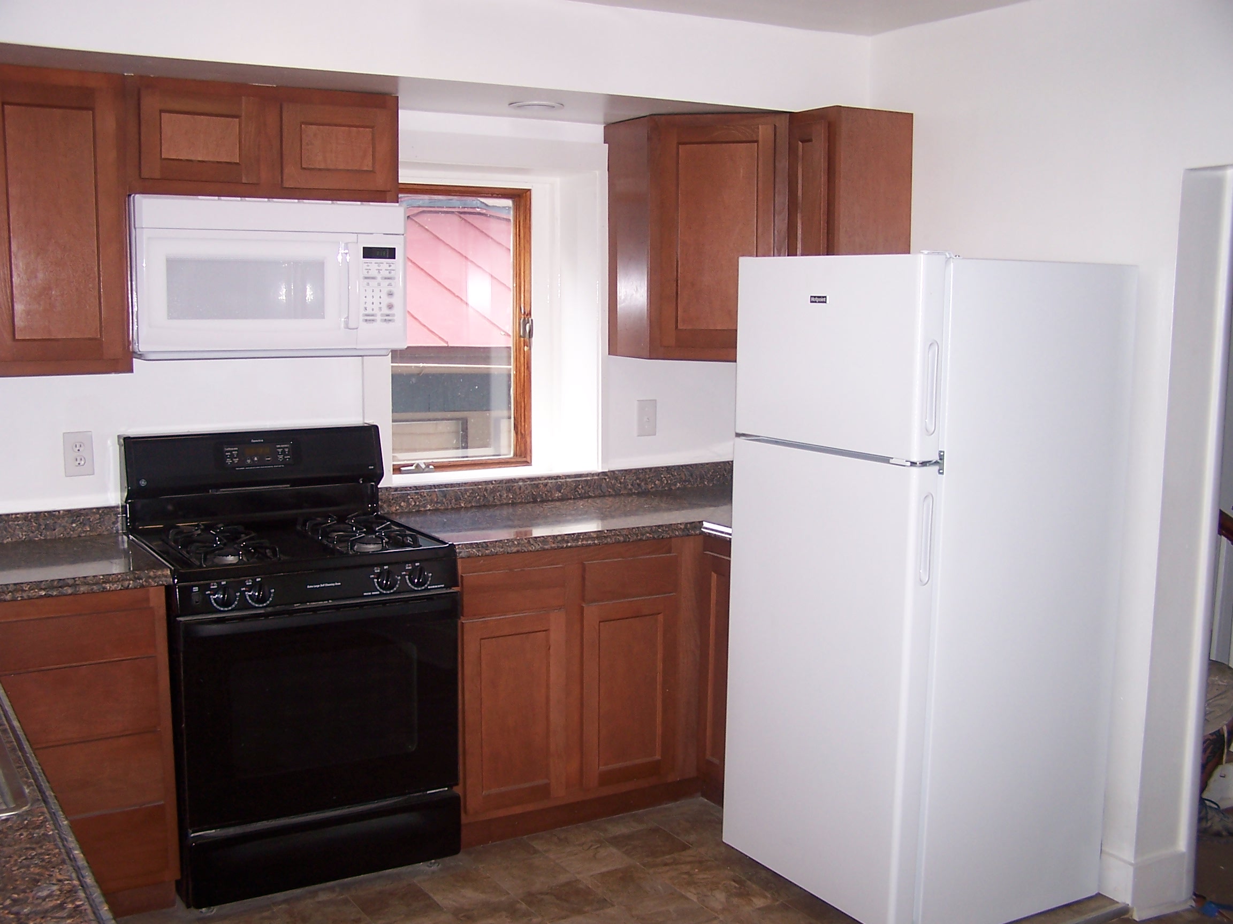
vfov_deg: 37.7
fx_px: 1354
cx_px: 616
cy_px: 462
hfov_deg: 49.0
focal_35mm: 38
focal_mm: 6.3
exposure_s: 1/60
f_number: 2.8
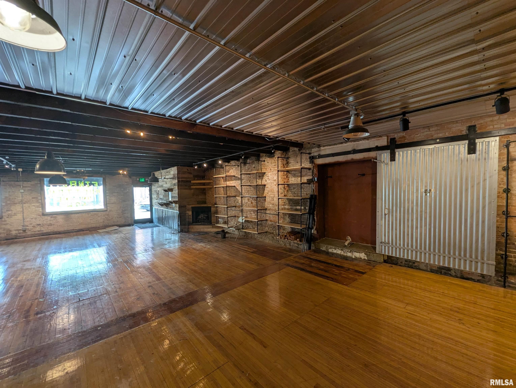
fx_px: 194
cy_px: 194
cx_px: 258
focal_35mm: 13
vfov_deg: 90.1
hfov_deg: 106.1
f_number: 2.2
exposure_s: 1/40
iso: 60
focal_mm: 1.95
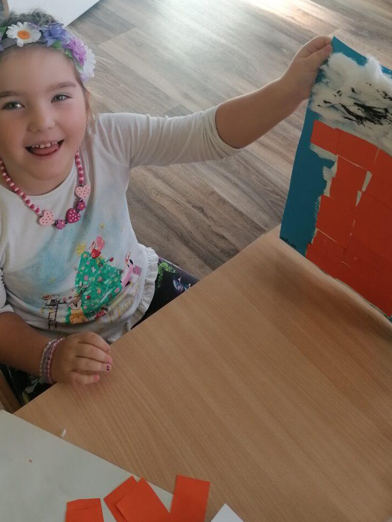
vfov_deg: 40.3
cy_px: 103
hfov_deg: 32.2
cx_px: 194
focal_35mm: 45
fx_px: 679
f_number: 1.8
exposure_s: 1/50
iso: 64
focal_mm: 4.75
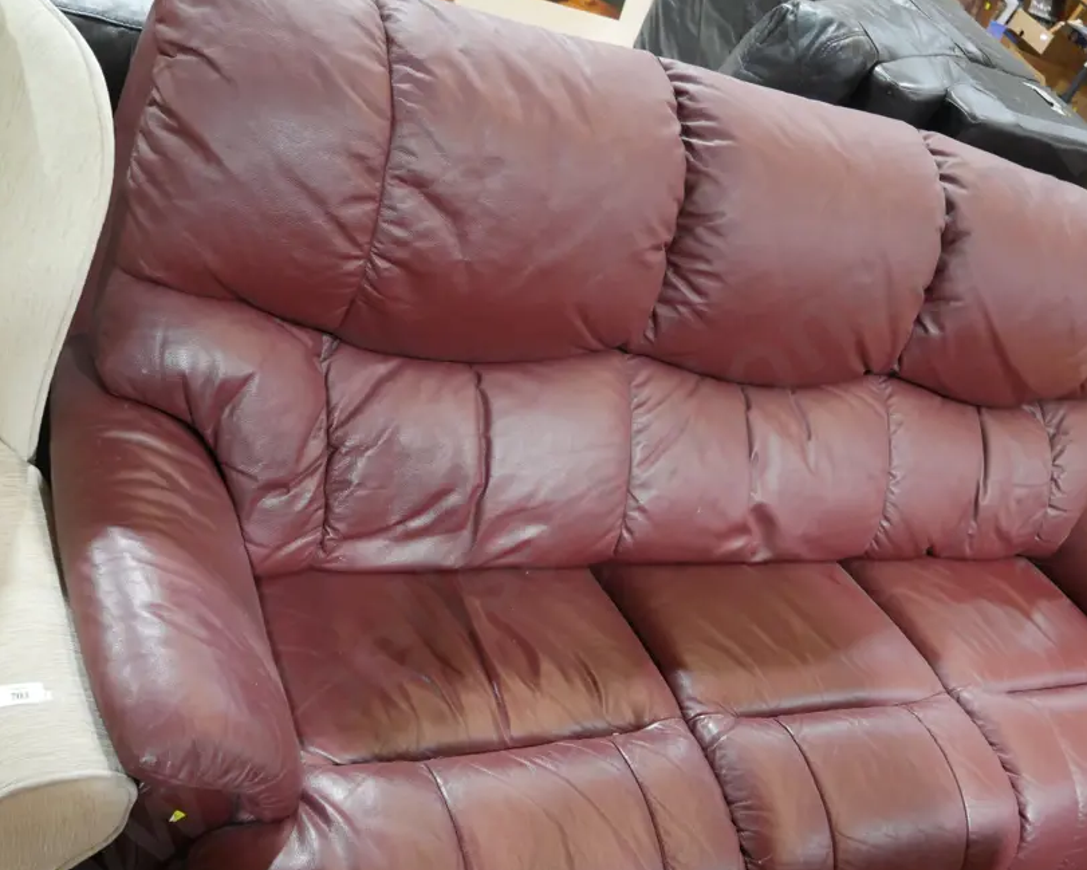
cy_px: 494
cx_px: 600
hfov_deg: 49.0
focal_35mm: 37
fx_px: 1190
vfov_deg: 40.1
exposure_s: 1/60
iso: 1250
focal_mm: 15
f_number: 3.6
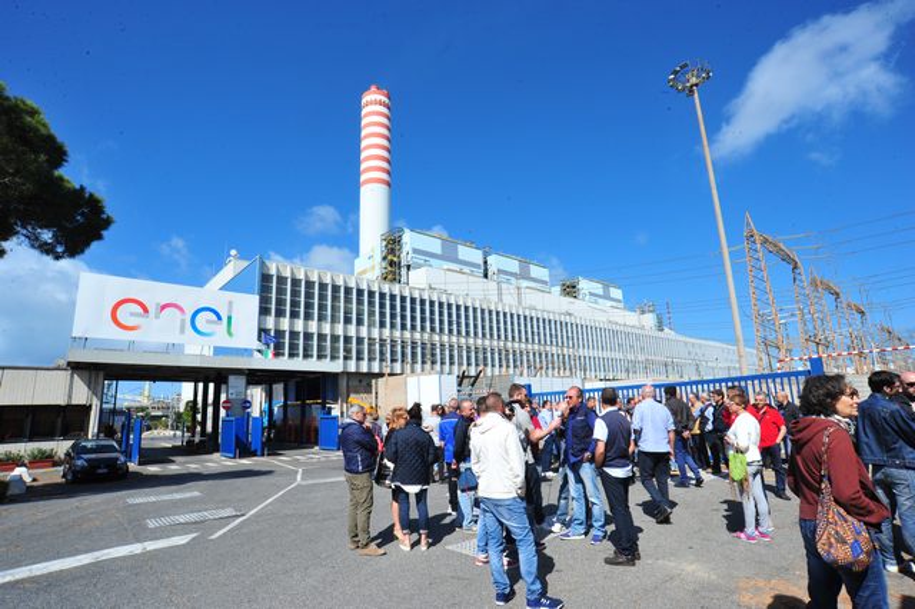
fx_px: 457
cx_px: 458
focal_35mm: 18
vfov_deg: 67.3
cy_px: 304
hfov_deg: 90.0
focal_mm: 18
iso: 800
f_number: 22
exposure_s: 1/250
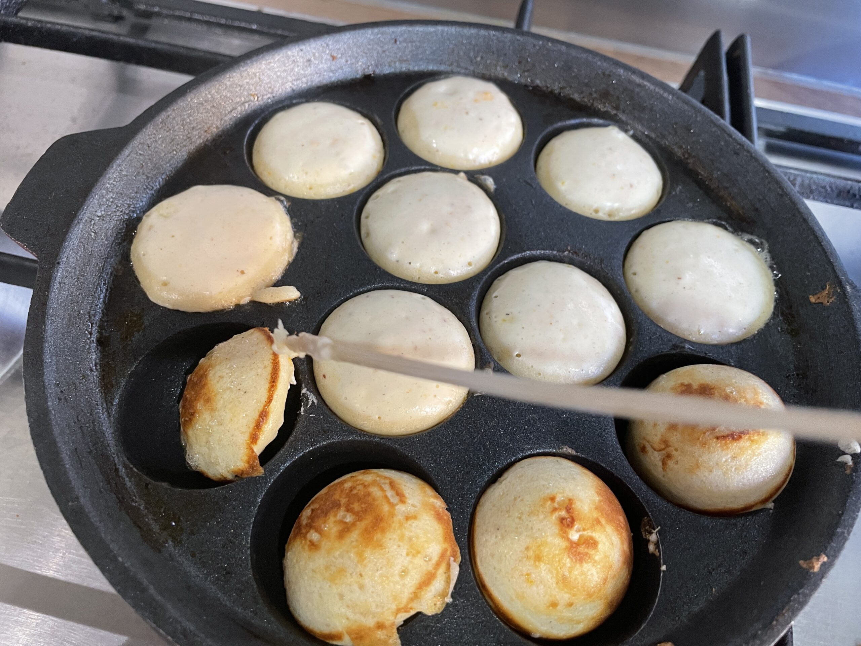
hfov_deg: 67.3
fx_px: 647
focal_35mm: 26
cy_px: 323
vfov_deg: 53.1
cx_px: 430
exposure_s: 1/50
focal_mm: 4.2
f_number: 1.6
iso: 250
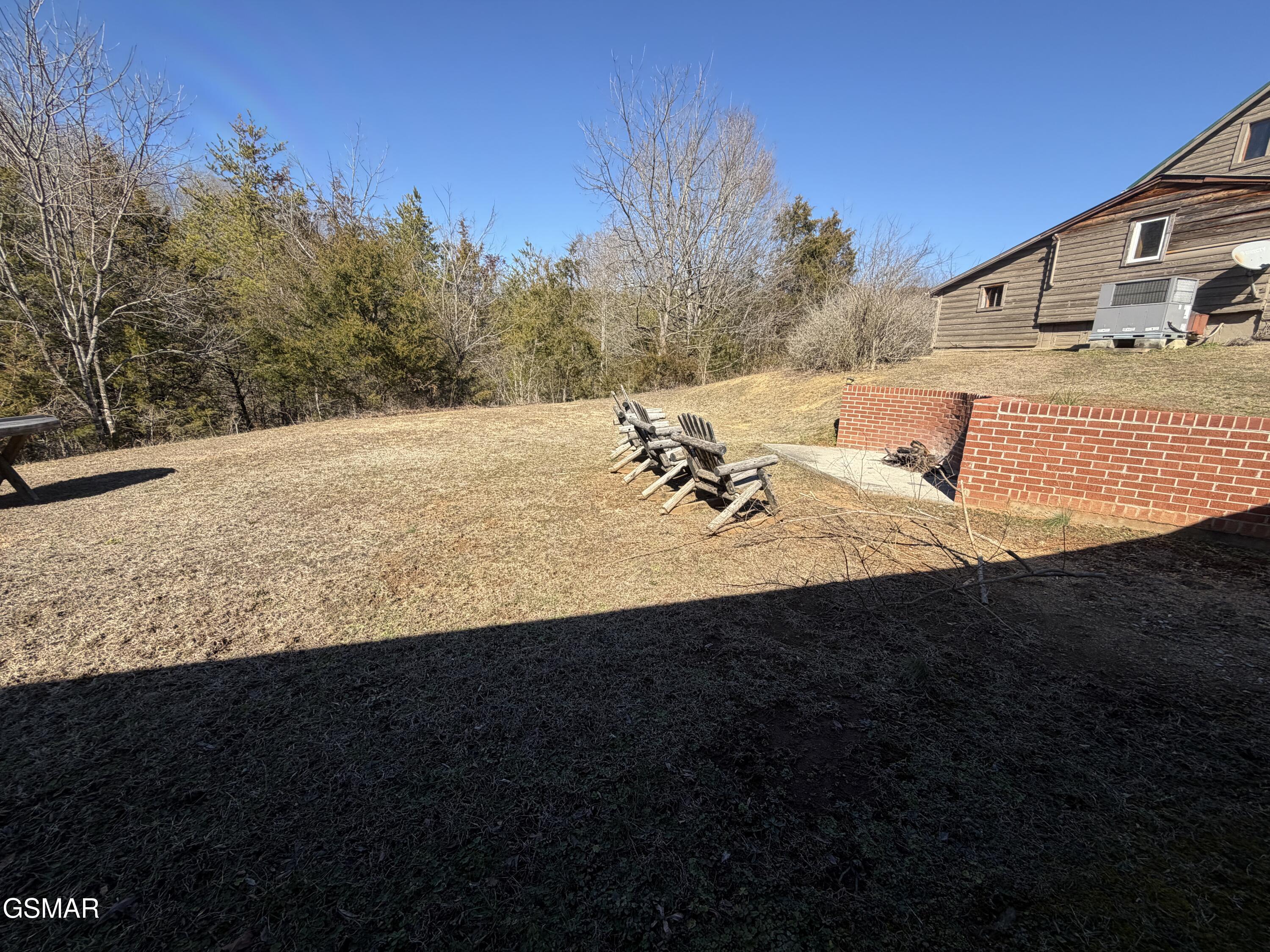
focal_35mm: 14
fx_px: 514
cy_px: 476
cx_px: 635
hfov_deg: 102.1
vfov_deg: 85.7
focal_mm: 2.22
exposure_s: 1/770
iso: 40
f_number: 2.2
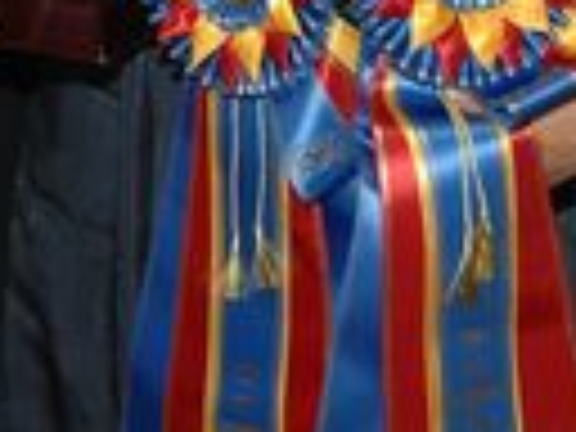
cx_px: 333
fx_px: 3112
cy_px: -448
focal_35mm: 187
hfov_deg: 10.6
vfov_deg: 7.6
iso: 400
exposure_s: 1/125
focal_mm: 26
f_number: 3.8
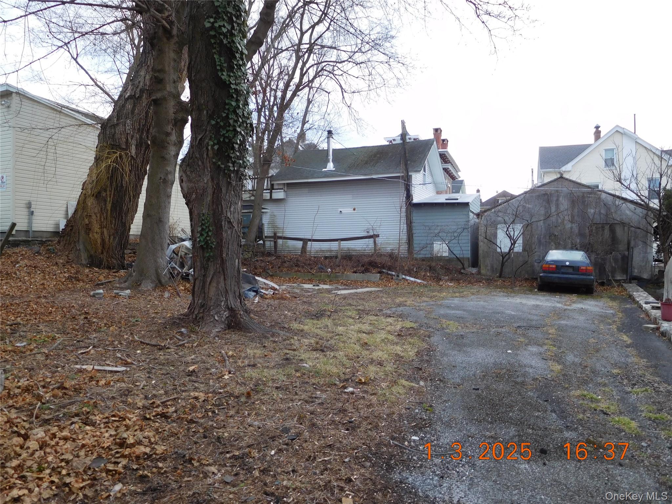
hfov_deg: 69.4
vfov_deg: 54.9
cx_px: 336
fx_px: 485
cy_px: 252
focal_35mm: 25
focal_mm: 4.5
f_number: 3.4
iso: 125
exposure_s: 1/80
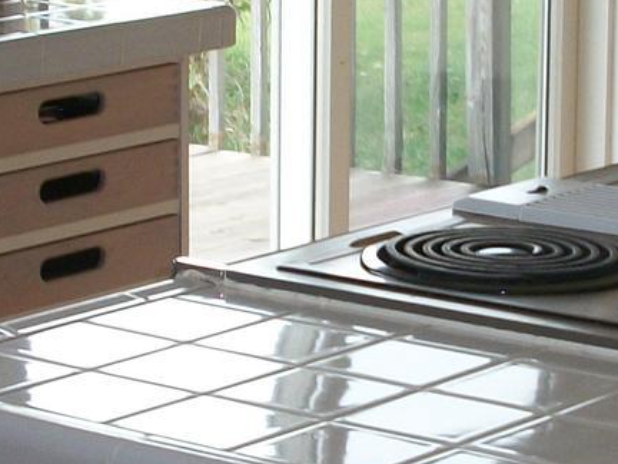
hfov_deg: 11.9
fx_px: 2964
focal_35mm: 166
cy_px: 294
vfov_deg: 8.9
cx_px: 360
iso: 80
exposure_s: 1/30
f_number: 3.1
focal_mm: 6.3
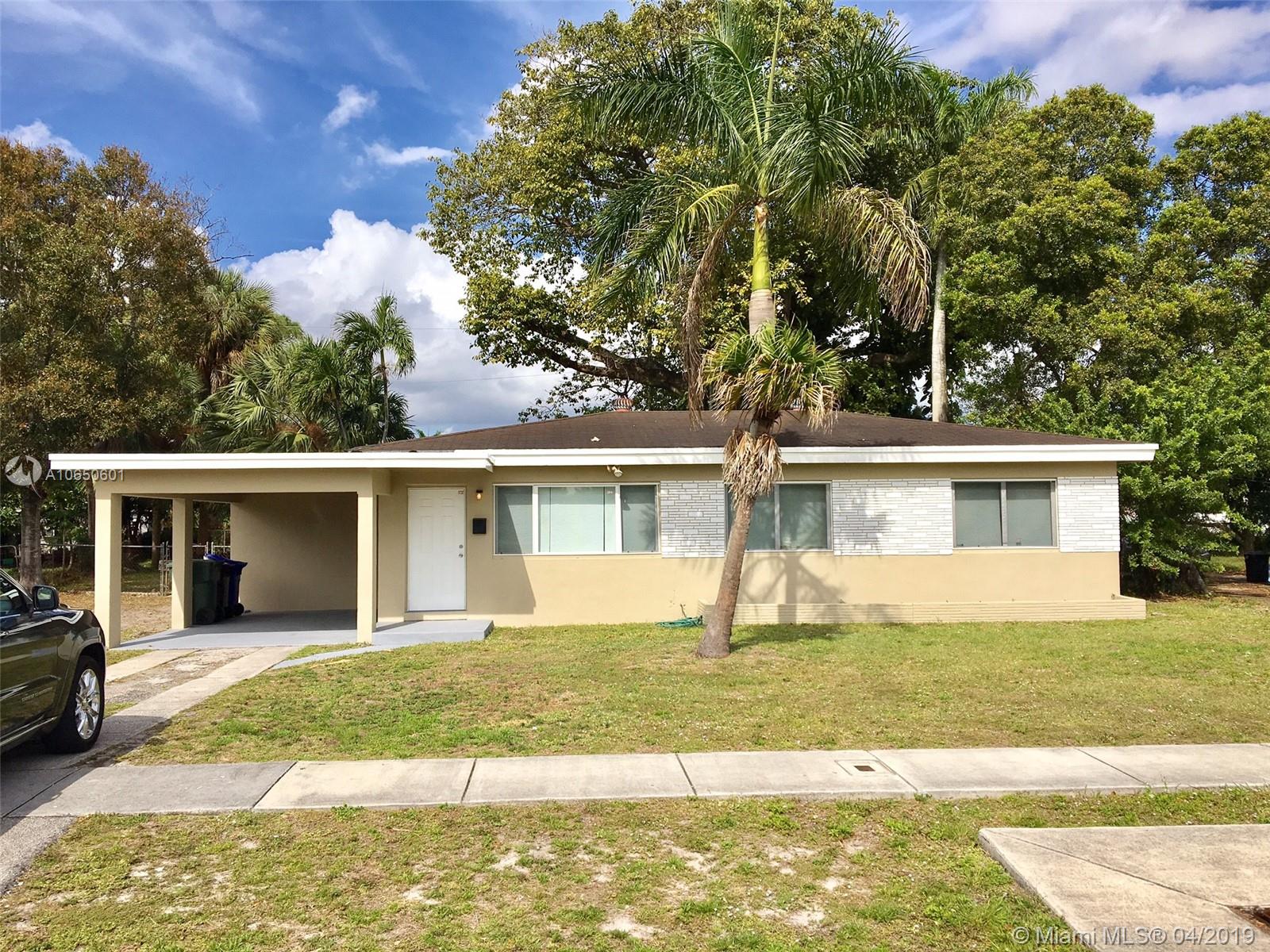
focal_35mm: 29
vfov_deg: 48.2
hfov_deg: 61.7
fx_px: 1064
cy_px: 476
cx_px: 635
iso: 25
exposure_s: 1/2564
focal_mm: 4.15
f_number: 2.2
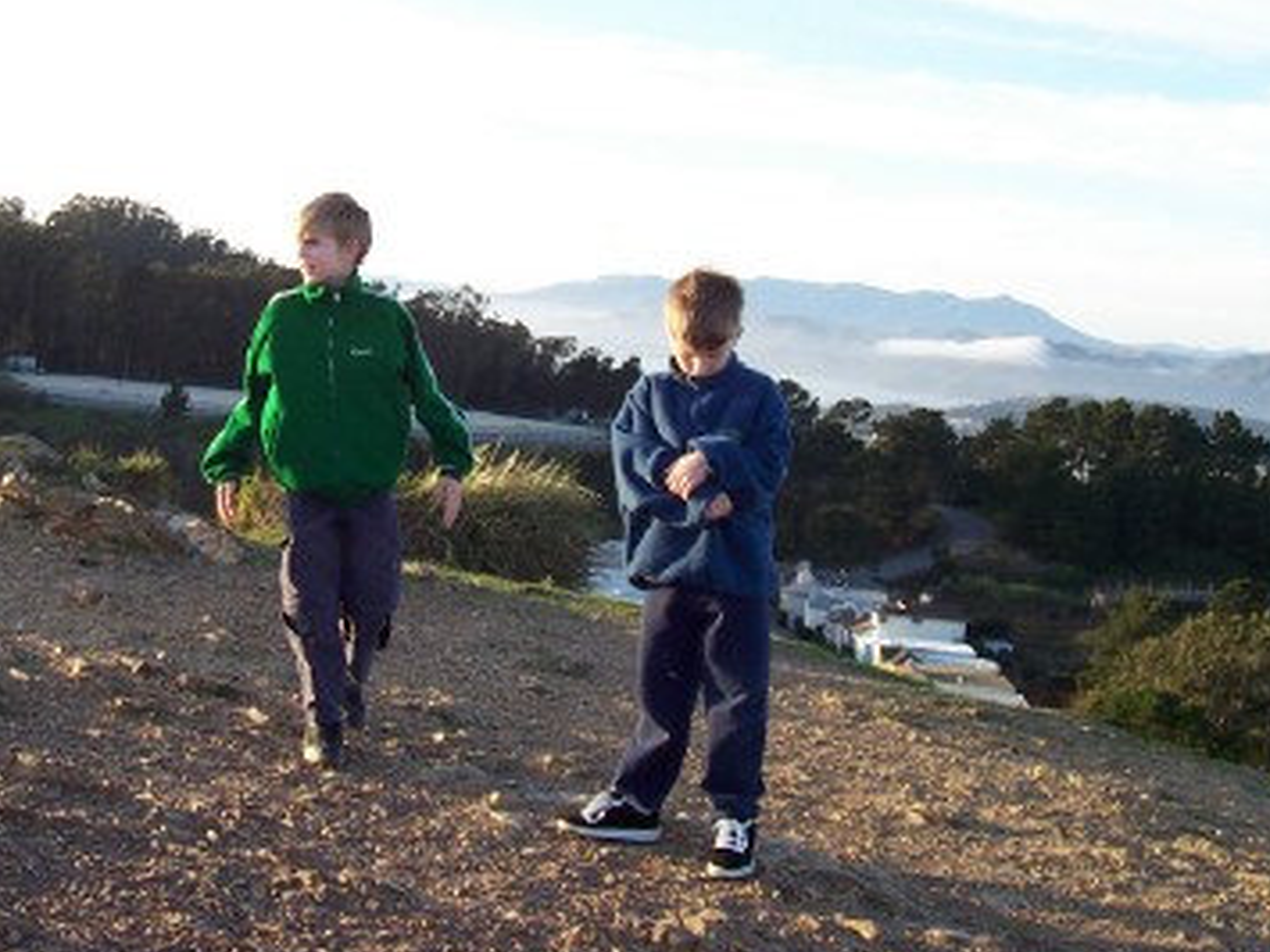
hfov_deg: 36.0
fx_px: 1944
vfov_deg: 27.4
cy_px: 331
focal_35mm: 53
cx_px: 504
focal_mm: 5.6
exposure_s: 1/350
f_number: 2.8
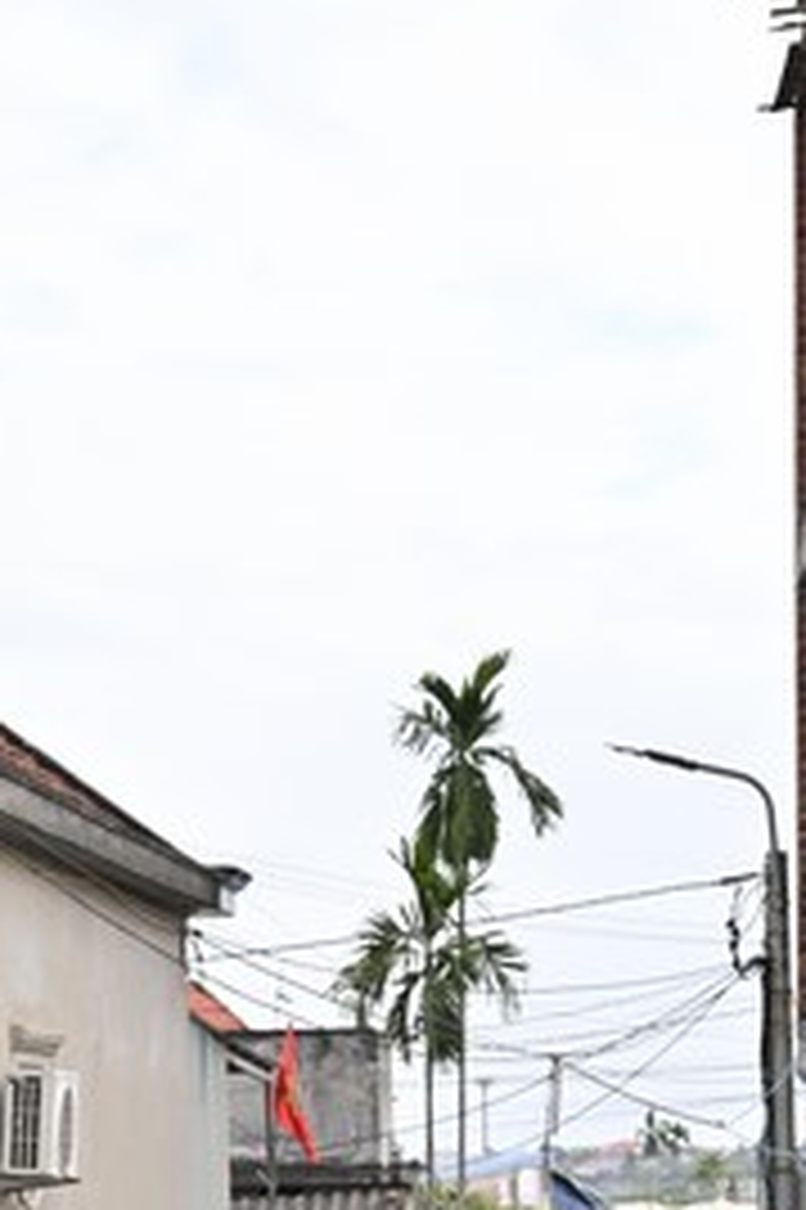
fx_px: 4069
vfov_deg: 16.3
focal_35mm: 121
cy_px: 1412
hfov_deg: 11.1
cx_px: -117
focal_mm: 50
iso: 125
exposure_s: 1/125
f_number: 8
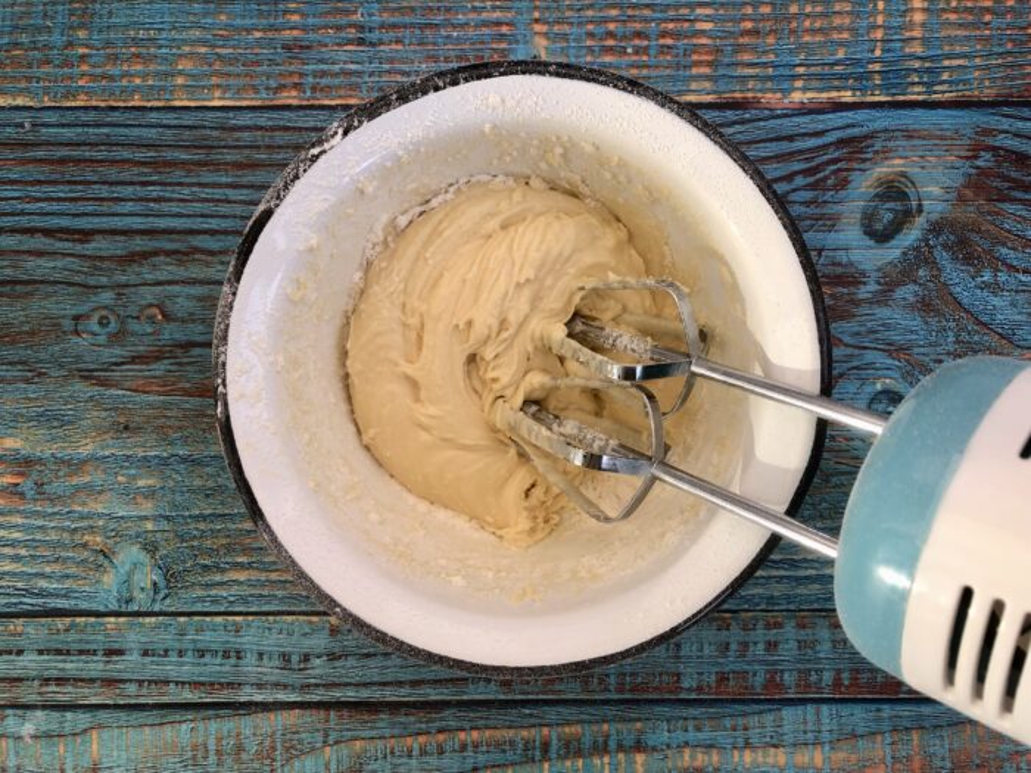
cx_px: 516
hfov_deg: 63.4
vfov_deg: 49.7
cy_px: 386
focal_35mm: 28
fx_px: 834
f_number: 1.8
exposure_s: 1/145
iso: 20
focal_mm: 4
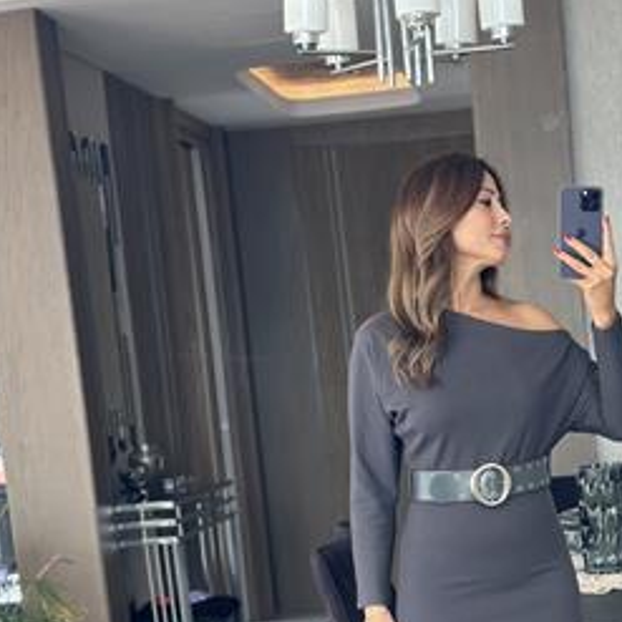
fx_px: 1769
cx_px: 466
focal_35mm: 87
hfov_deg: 19.8
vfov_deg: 19.5
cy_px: 587
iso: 125
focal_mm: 6.86
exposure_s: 1/118
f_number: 1.78
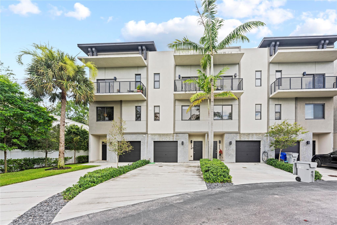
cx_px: 168
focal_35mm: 14
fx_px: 131
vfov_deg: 81.2
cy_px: 112
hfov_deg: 104.3
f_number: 8
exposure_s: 1/40
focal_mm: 14
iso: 500
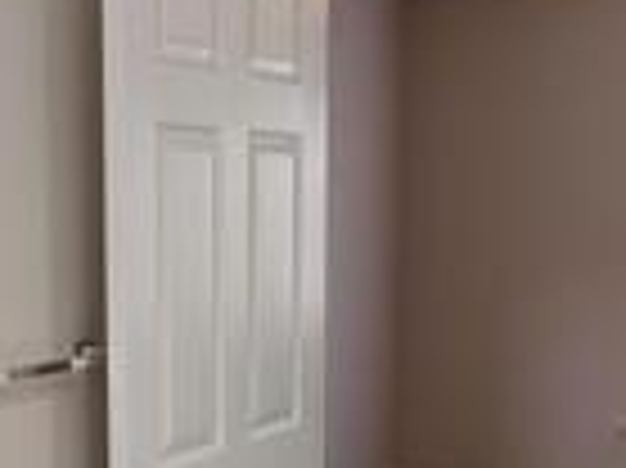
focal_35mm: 69
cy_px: 400
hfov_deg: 27.2
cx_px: 59
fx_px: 1247
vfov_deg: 20.9
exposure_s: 1/120
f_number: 1.8
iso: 125
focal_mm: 5.23
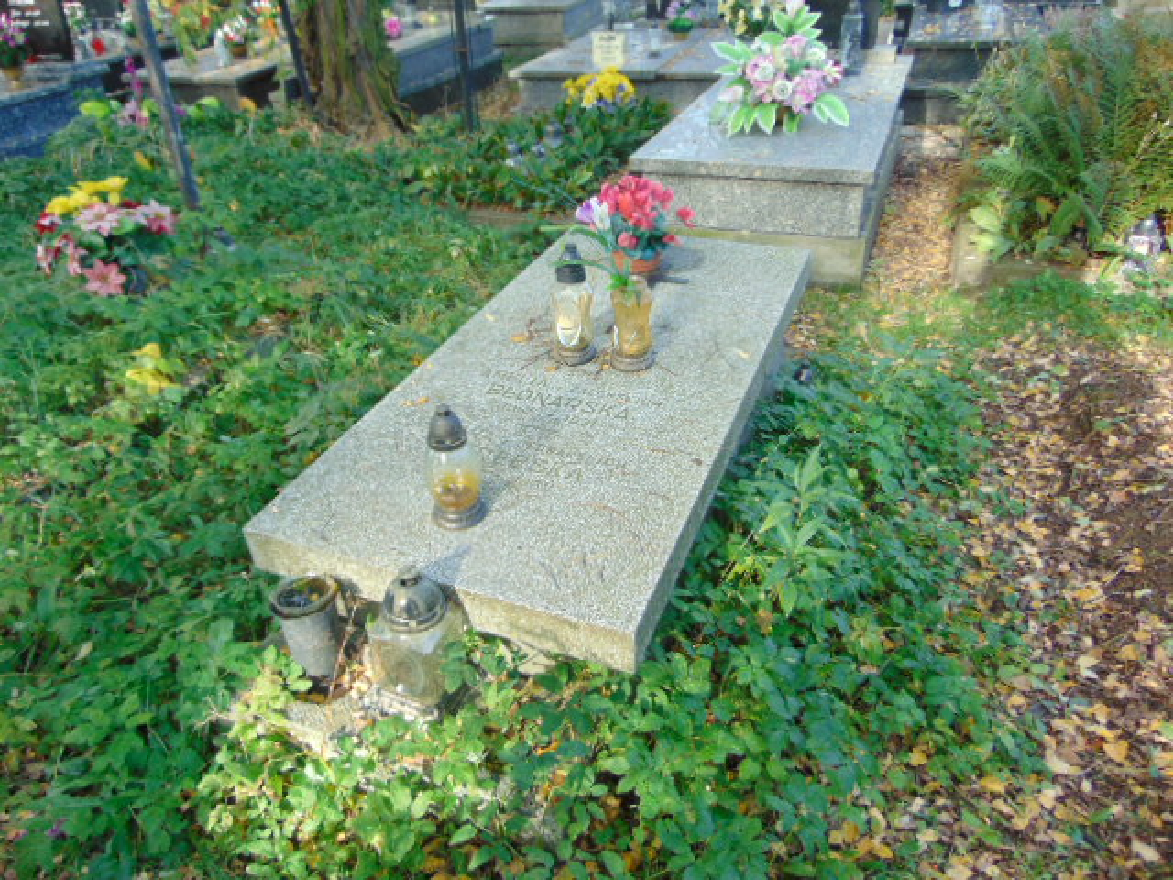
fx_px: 847
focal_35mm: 25
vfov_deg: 54.9
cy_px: 440
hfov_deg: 69.4
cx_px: 586
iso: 100
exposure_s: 1/125
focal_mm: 4.5
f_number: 3
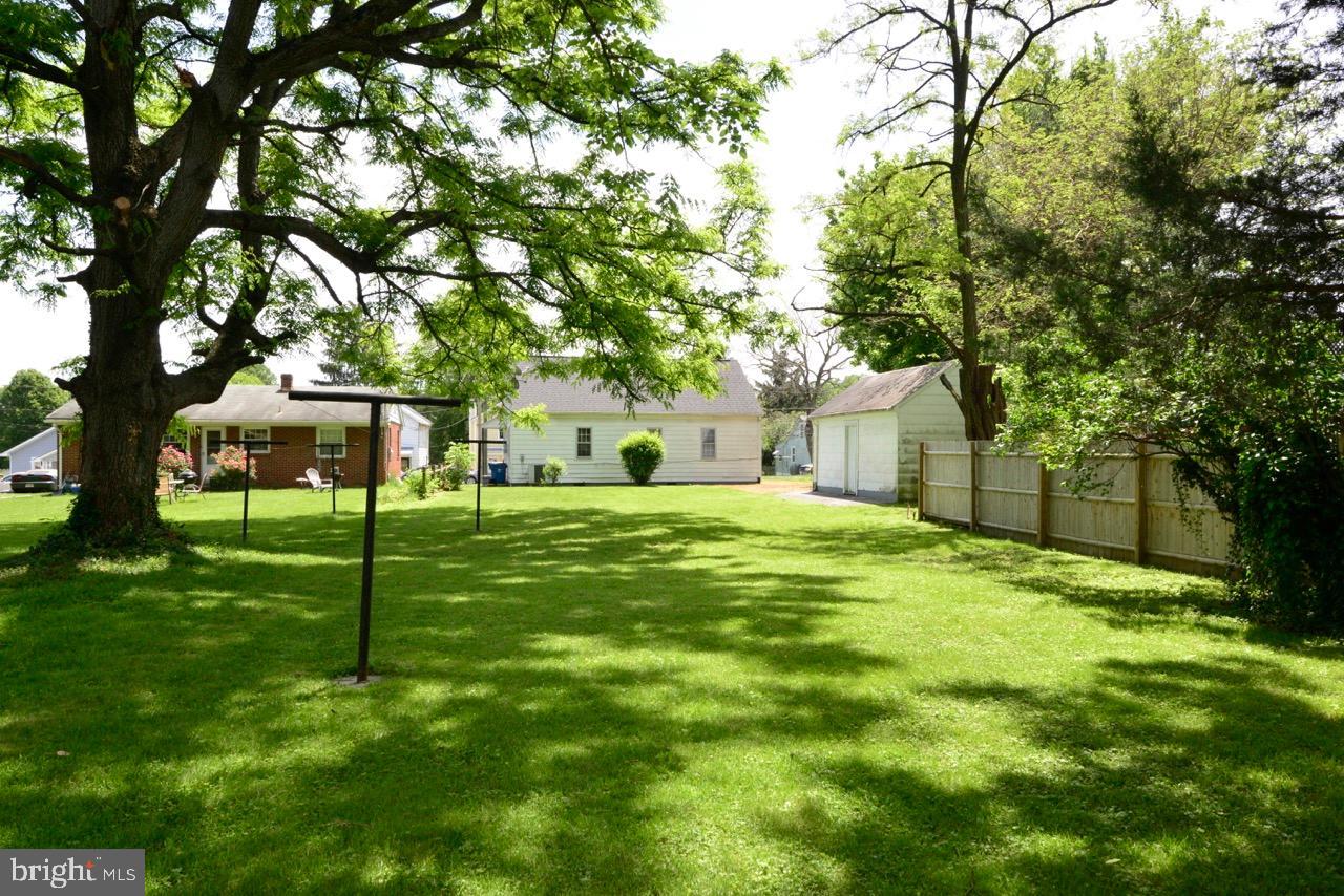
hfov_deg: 71.5
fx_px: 933
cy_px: 448
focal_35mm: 25
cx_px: 672
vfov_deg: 51.3
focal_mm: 25
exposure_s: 1/200
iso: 1000
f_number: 18
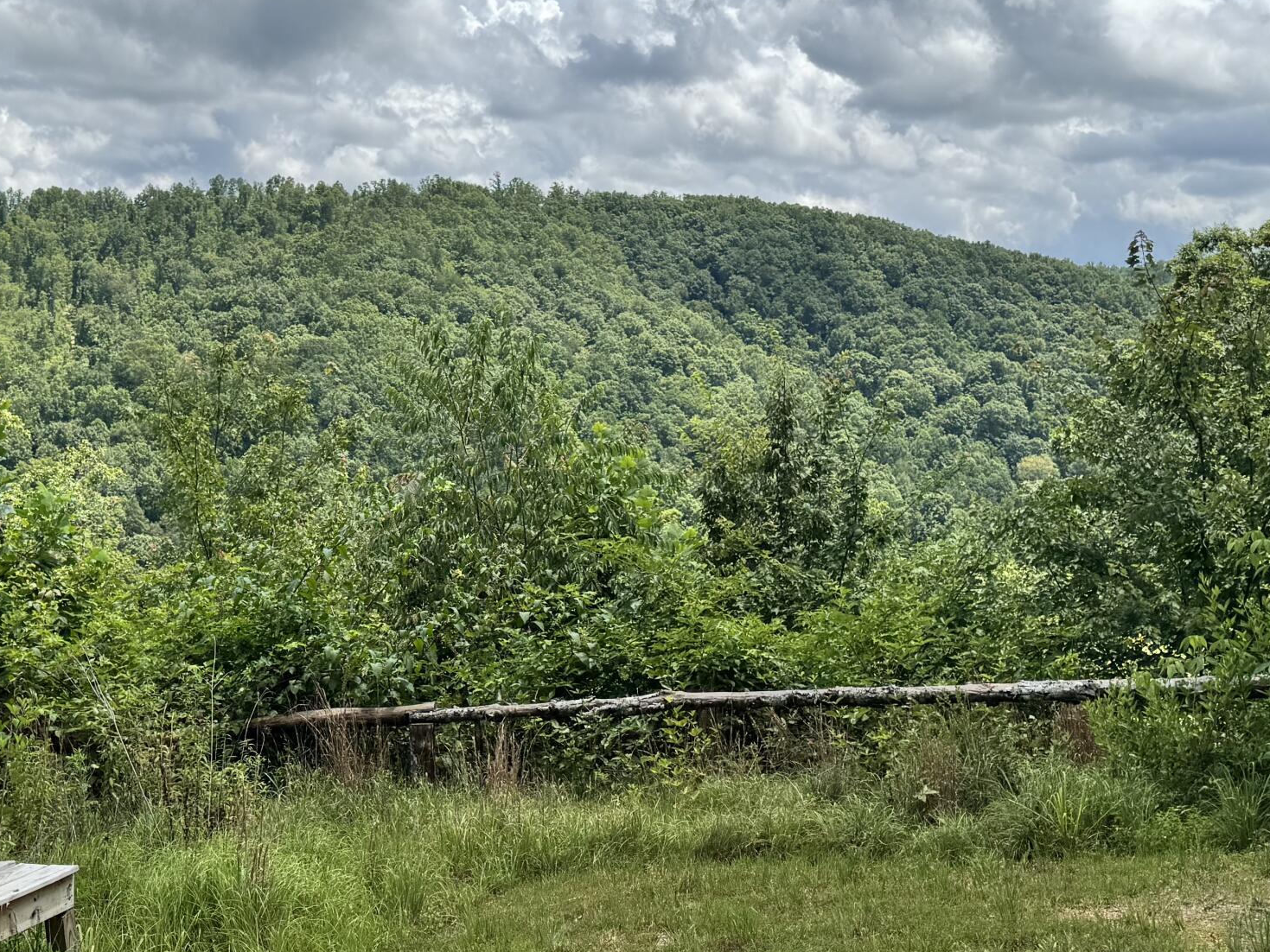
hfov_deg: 38.5
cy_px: 439
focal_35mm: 49
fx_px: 1798
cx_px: 441
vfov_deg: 29.7
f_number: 1.78
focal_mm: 6.76
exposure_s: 1/6410
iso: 80
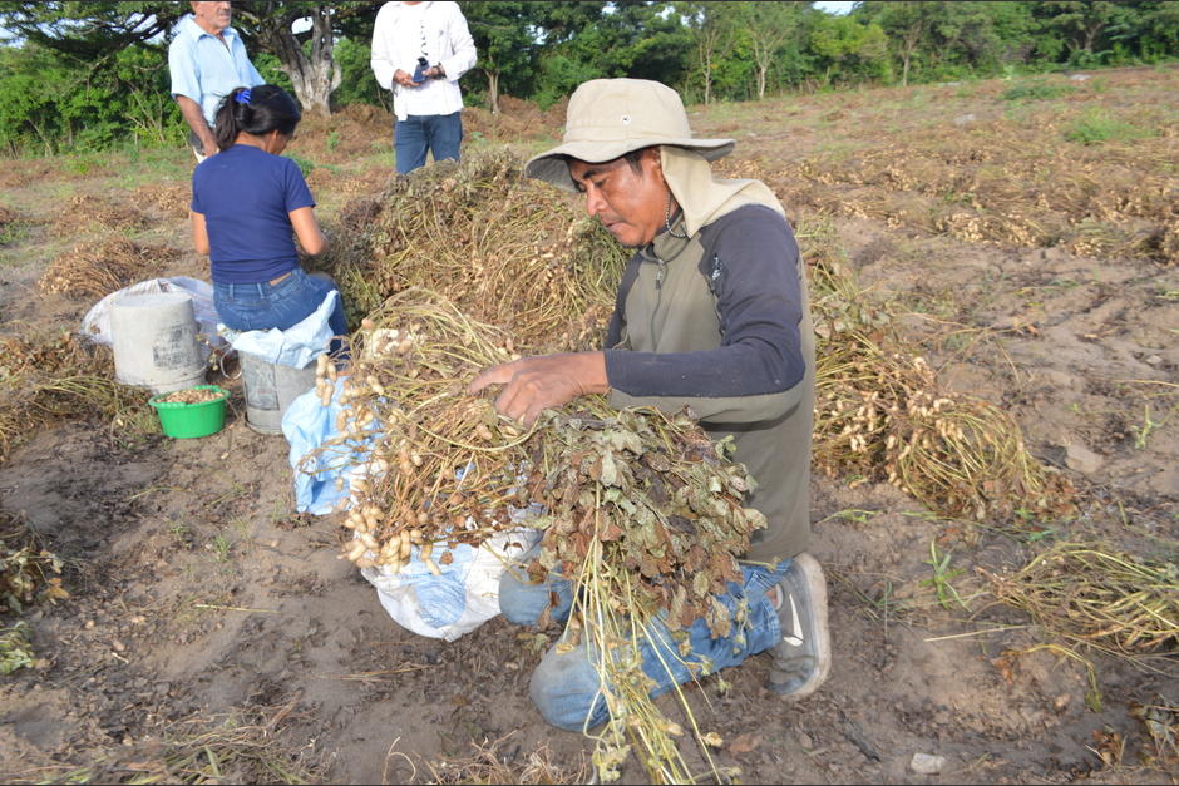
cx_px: 590
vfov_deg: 47.9
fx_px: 884
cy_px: 393
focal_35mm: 27
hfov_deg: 67.4
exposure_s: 1/125
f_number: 8
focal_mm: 18
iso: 200
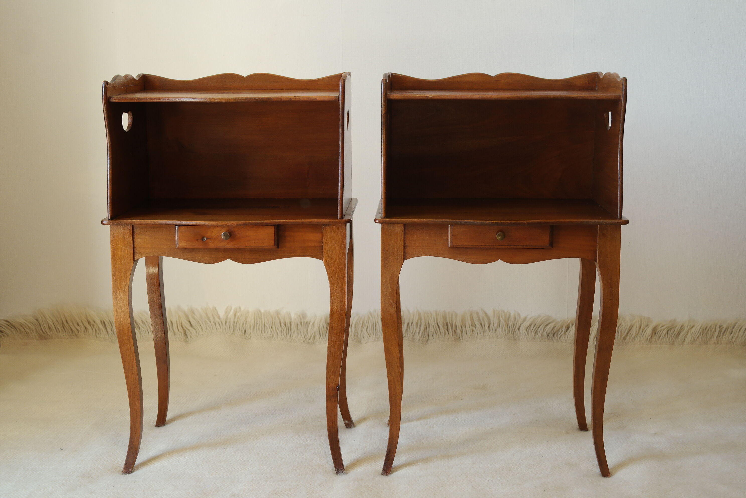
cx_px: 373
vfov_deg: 25.5
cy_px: 249
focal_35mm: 53
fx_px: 1098
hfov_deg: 37.5
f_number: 5.6
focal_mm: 35
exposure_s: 1/25
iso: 400
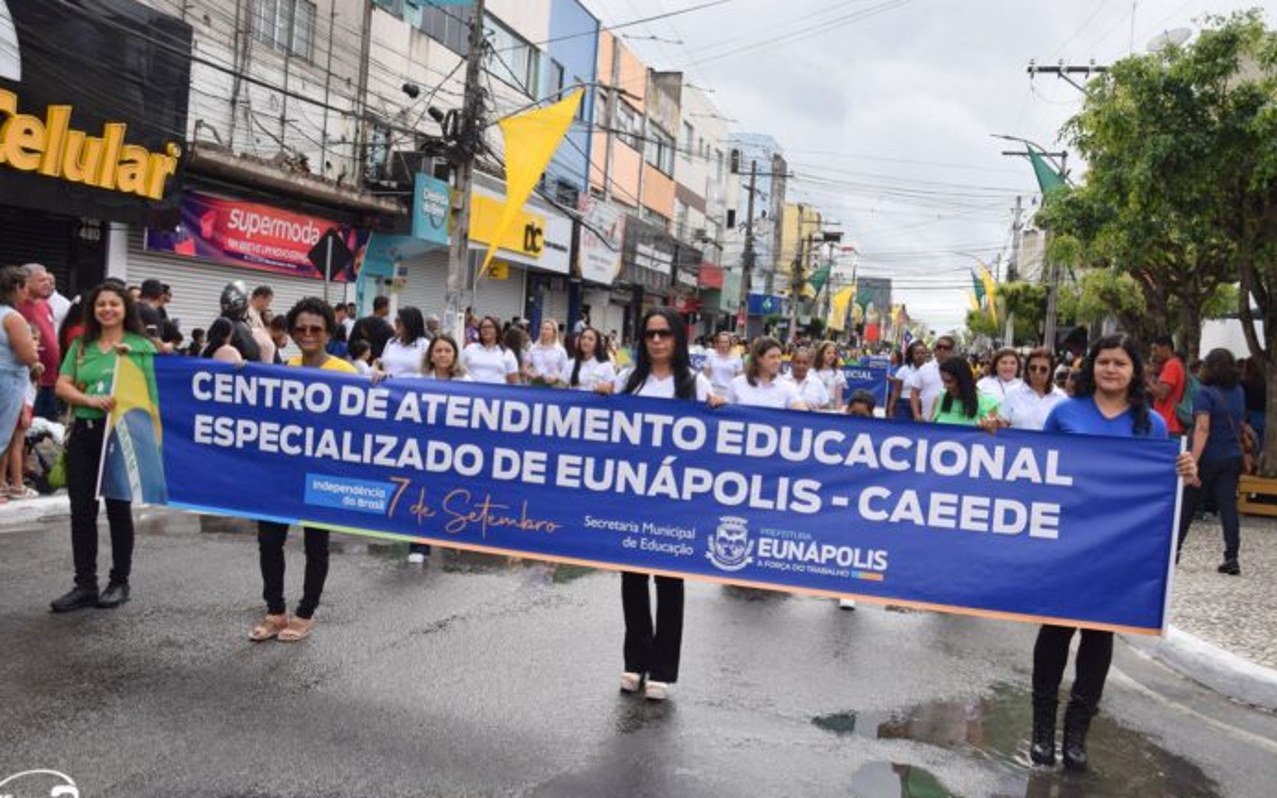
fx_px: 1253
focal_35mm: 36
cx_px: 650
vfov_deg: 35.3
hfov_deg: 54.0
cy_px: 382
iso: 200
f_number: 9
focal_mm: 22
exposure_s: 1/320
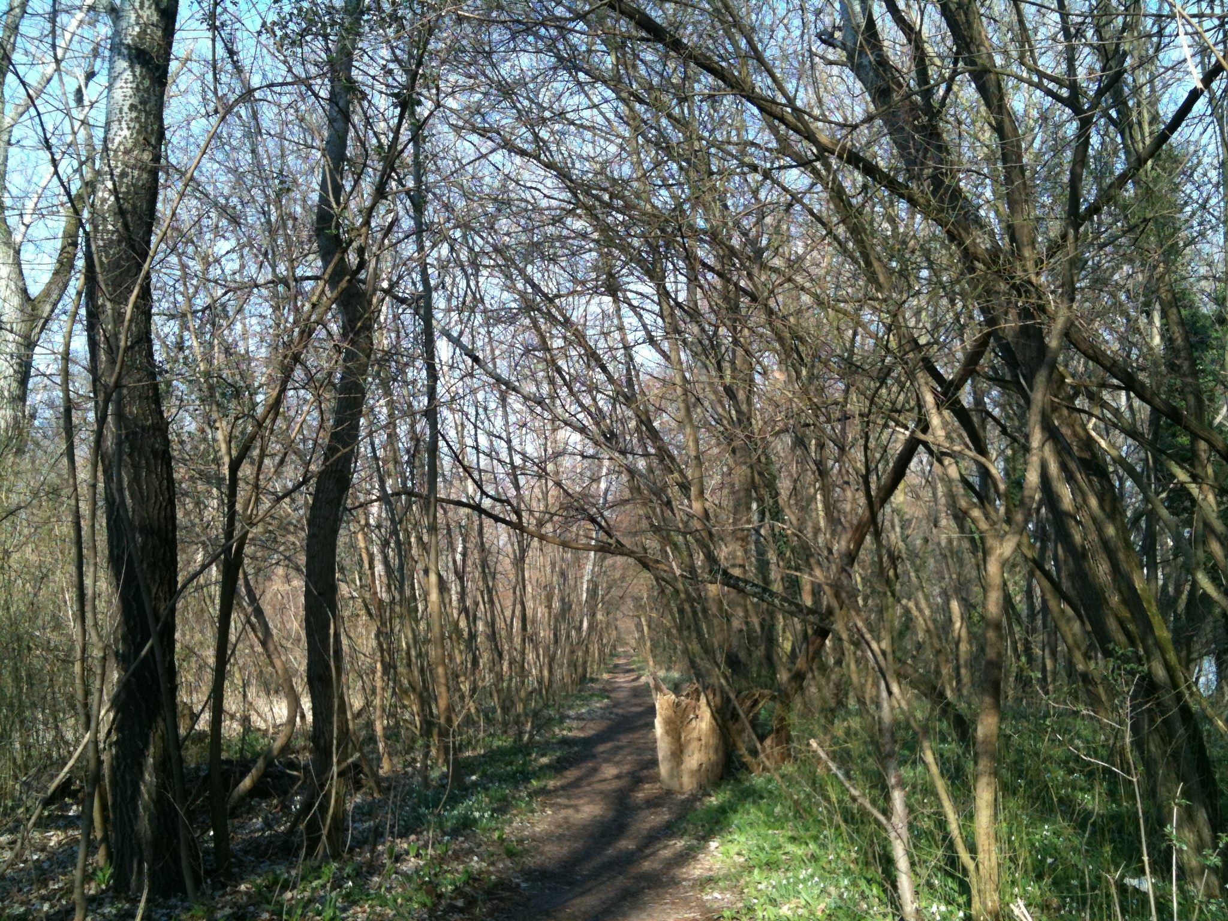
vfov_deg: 40.7
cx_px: 614
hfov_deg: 52.6
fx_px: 1242
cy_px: 460
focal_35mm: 35
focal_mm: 3.85
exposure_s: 1/243
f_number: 2.8
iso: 64
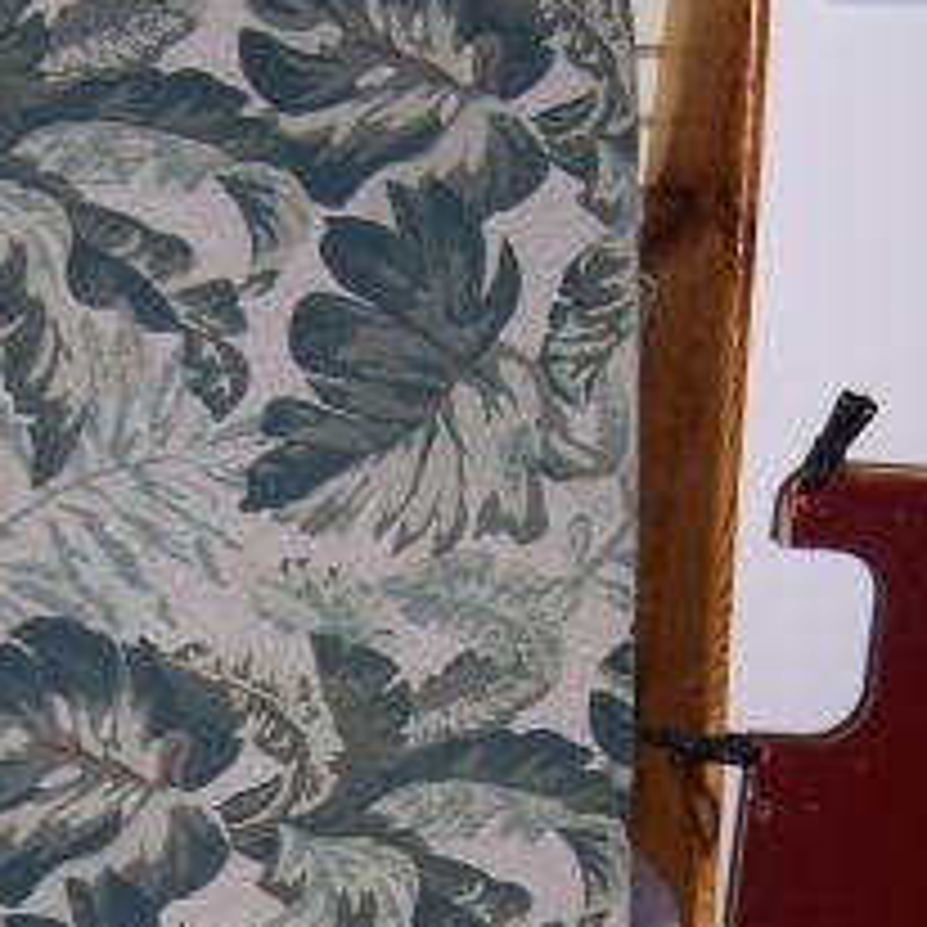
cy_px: 821
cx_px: 392
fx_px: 2212
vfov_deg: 23.1
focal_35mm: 73
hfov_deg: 23.6
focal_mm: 5.5
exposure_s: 1/60
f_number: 2.8
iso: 80
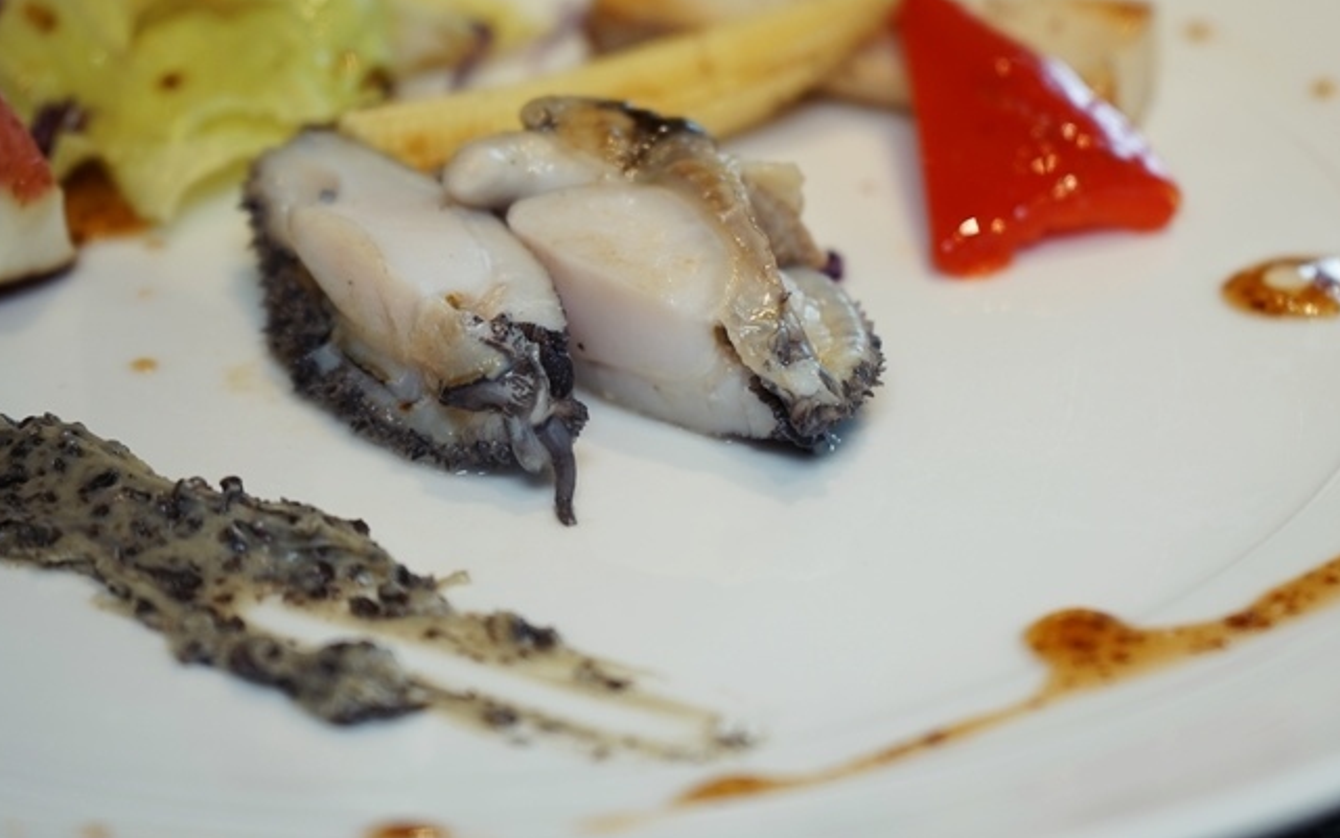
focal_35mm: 75
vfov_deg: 17.4
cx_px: 807
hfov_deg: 27.4
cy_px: 304
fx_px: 2740
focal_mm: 59
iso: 200
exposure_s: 1/60
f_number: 5
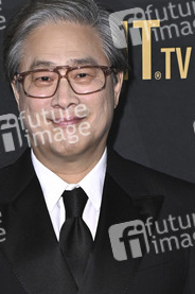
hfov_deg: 25.8
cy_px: 183
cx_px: 67
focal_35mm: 52
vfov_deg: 38.0
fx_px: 424
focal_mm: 36
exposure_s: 1/320
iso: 2000
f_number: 5.6
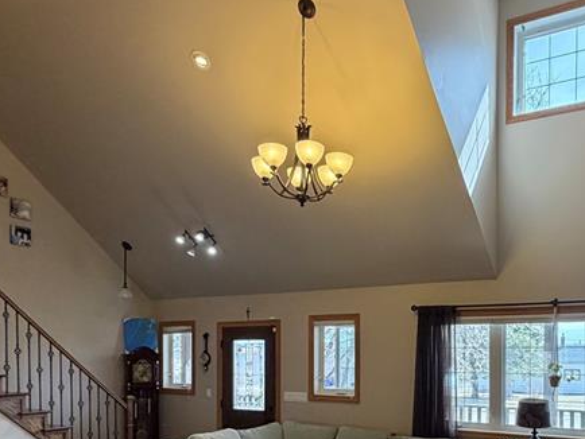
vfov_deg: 41.0
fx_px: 558
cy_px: 358
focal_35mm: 33
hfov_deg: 54.0
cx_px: 398
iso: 250
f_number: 2.2
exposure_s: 1/120
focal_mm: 2.22
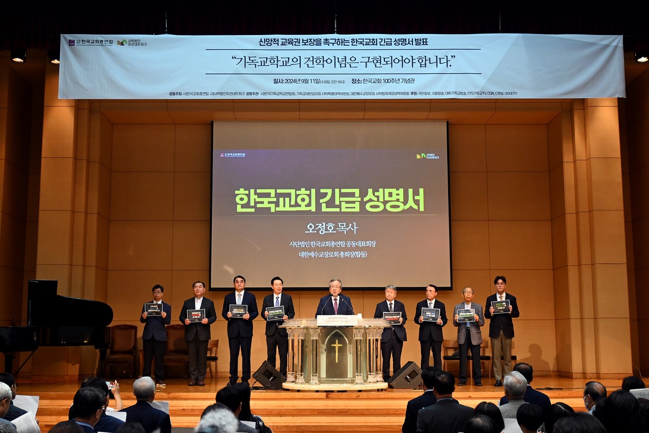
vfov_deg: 30.8
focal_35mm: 44
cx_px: 324
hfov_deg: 45.0
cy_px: 216
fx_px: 784
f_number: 4.8
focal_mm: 29
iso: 1800
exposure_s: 1/50
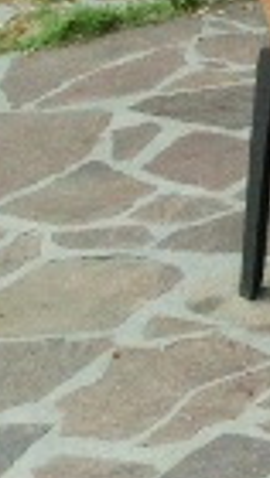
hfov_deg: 6.5
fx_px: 2082
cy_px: -297
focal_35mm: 164
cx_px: 933
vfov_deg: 12.3
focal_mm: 4.13
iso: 80
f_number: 2.4
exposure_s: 1/120
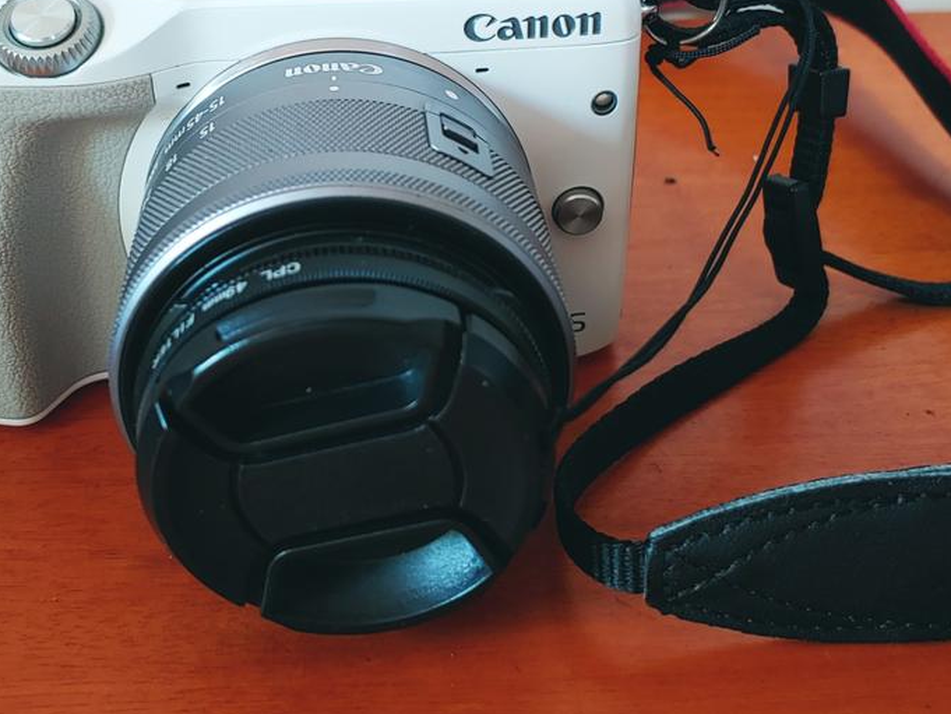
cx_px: 395
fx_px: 1291
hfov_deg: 40.3
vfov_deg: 30.6
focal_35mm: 47
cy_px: 231
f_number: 1.5
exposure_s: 1/40
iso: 150
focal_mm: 4.23
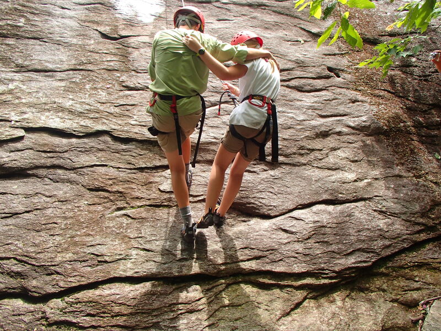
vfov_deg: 49.7
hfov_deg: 63.4
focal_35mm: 28
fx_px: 357
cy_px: 166
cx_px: 220
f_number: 3.9
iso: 100
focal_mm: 5
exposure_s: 1/160
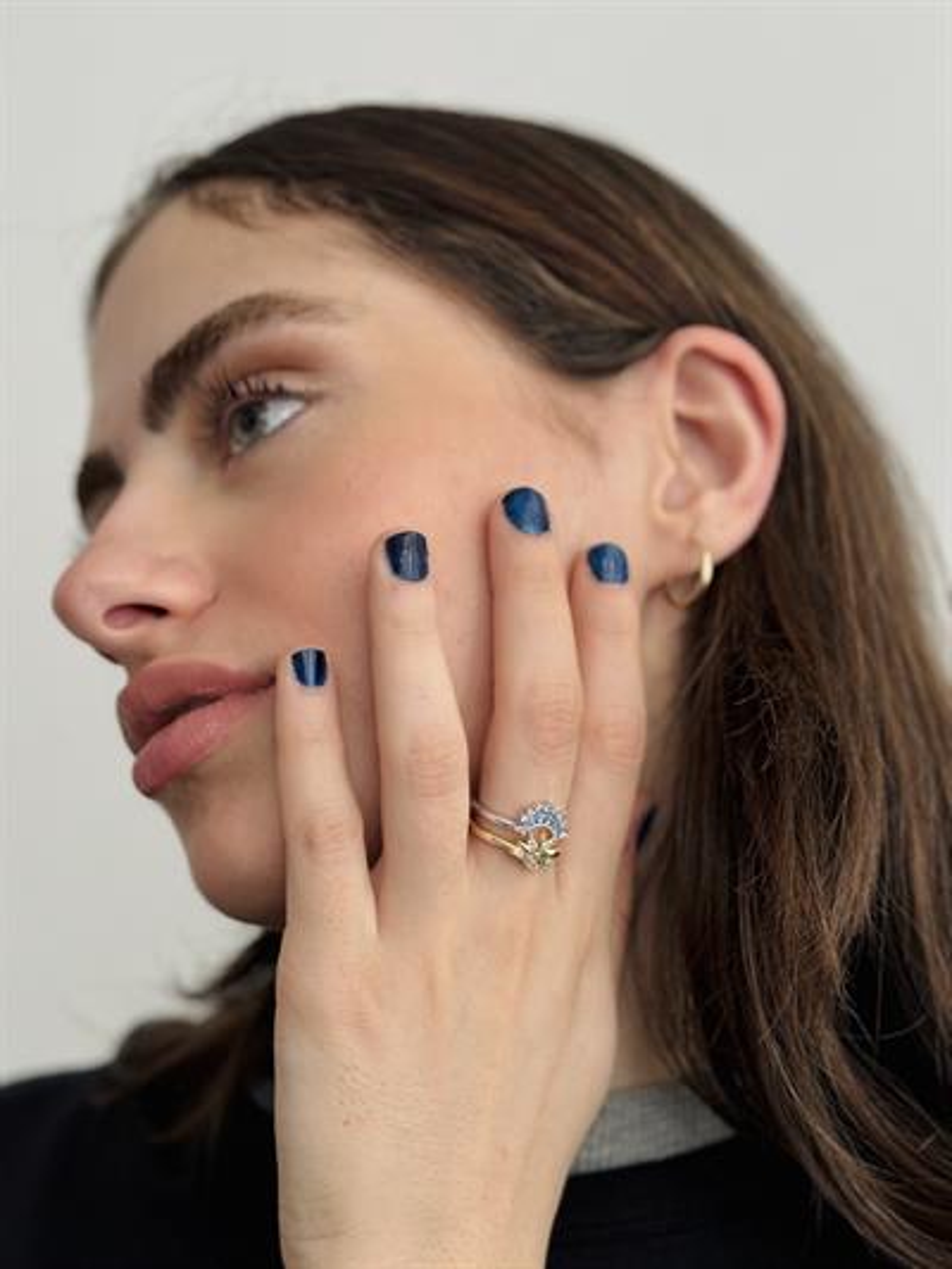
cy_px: 634
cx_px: 476
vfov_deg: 39.6
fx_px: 1759
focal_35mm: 48
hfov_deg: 30.3
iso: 160
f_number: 1.78
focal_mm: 6.76
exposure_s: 1/60
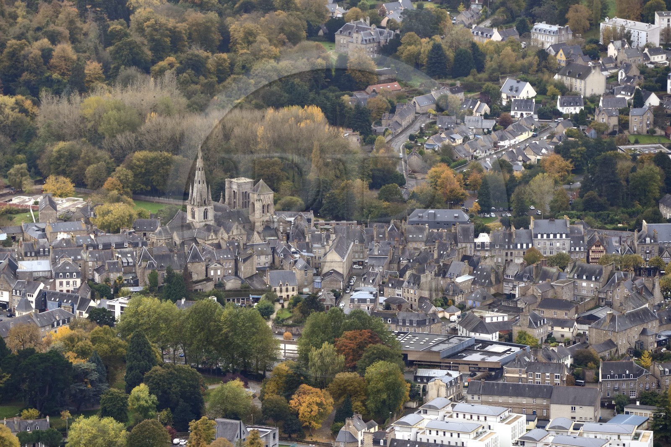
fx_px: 3727
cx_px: 336
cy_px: 224
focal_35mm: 200
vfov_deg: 6.9
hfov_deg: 10.3
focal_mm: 200
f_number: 5.6
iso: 800
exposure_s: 1/1000
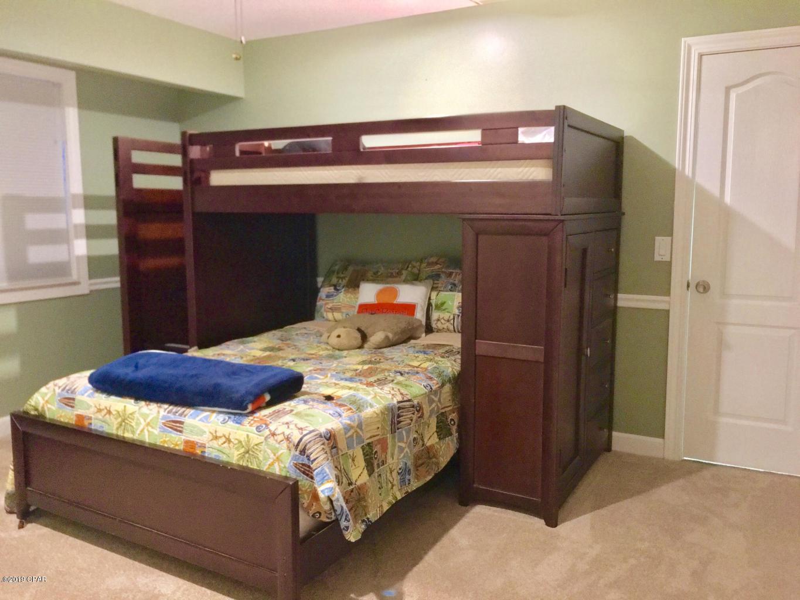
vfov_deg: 48.2
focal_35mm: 29
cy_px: 300
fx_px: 670
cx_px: 400
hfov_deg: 61.7
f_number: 2.2
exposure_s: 1/15
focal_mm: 4.15
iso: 320
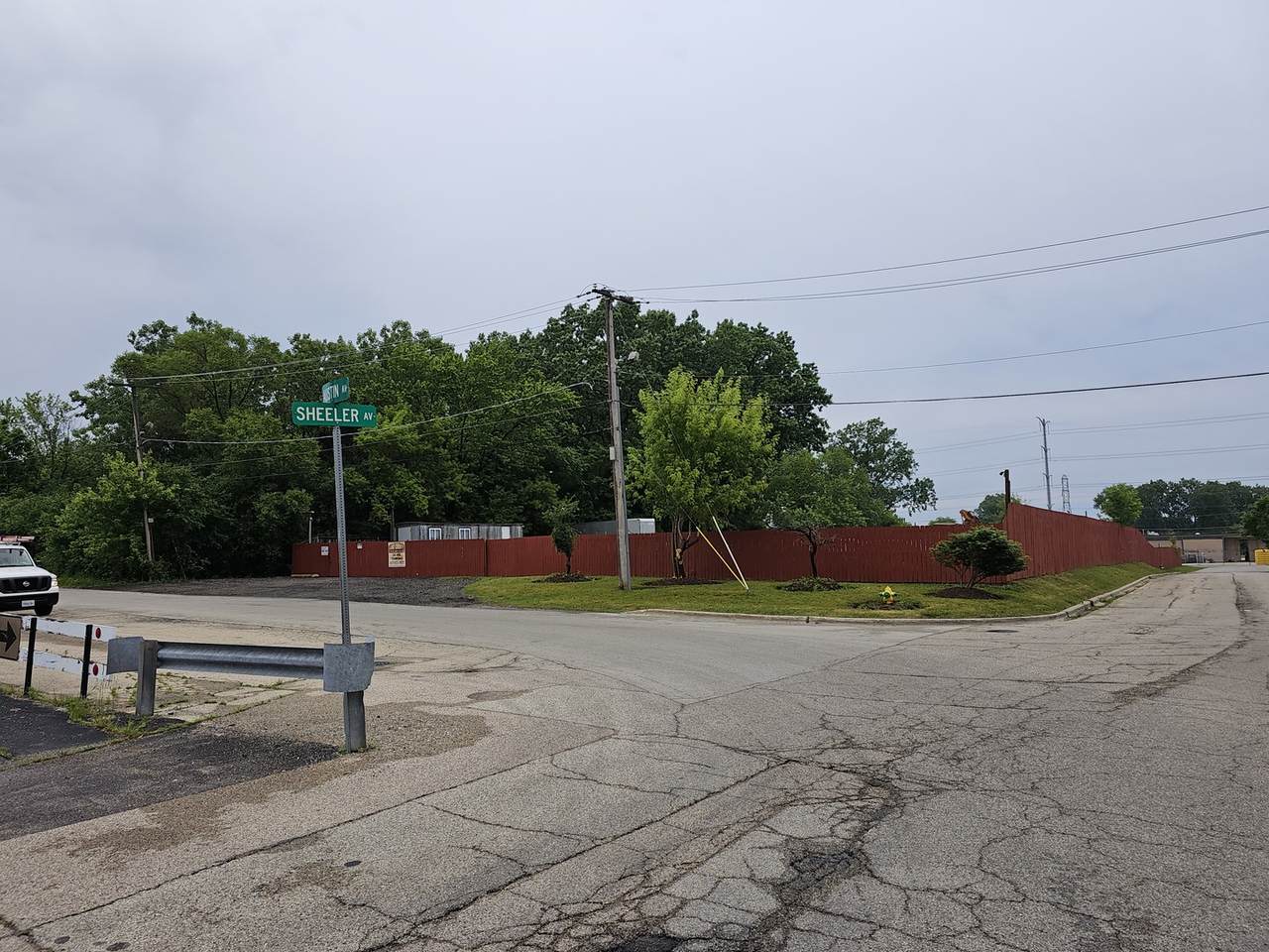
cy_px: 476
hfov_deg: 73.9
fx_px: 843
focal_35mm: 23
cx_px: 634
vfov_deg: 58.9
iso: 10
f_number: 1.7
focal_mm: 6.3
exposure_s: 1/179
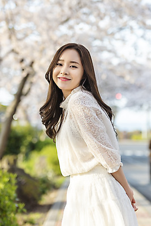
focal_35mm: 86
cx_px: 76
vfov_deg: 23.6
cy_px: 113
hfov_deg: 15.9
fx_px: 541
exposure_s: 1/400
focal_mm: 86
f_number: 2.8
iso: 100
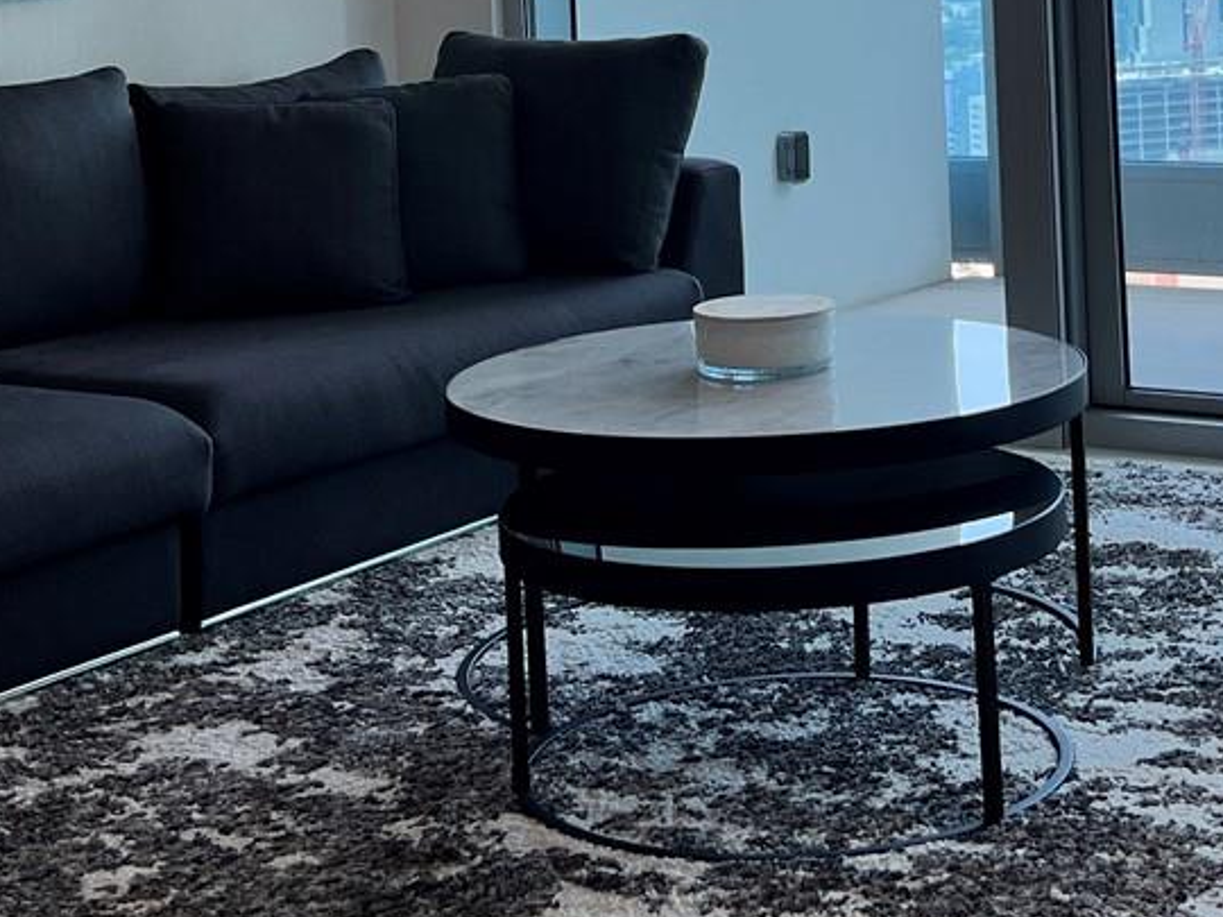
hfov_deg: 25.2
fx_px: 2720
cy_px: -50
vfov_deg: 18.5
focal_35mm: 77
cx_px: 818
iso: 50
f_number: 1.5
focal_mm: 5.7
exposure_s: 1/353
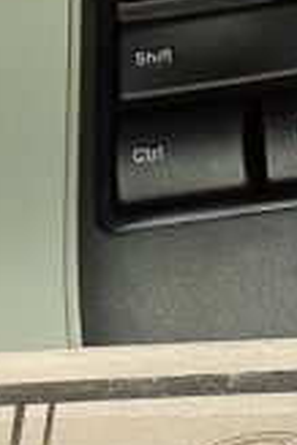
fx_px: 1420
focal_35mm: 115
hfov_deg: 9.9
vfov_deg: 16.7
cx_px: 796
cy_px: 595
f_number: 1.9
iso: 40
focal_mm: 2.47
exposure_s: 1/157
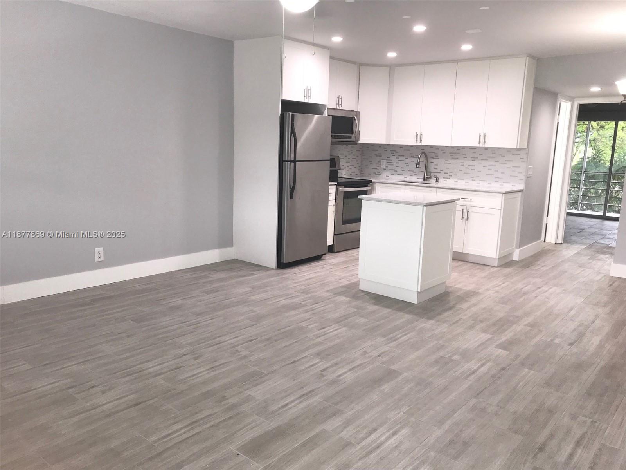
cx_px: 313
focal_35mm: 28
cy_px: 235
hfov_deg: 63.4
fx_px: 506
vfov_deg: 49.7
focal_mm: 3.99
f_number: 1.8
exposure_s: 1/41
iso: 20
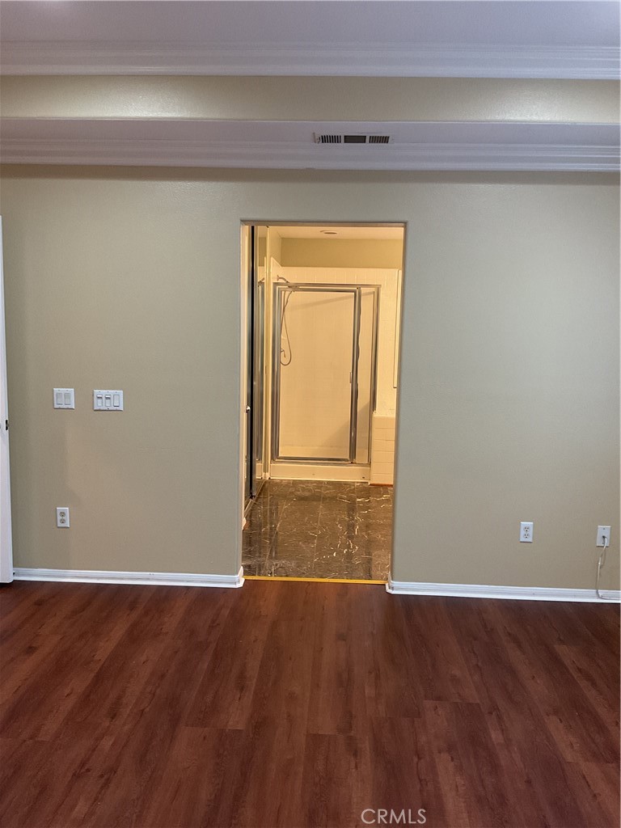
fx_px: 694
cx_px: 310
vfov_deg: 61.7
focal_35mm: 29
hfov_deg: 48.2
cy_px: 414
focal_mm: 3
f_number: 1.8
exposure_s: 1/60
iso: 160
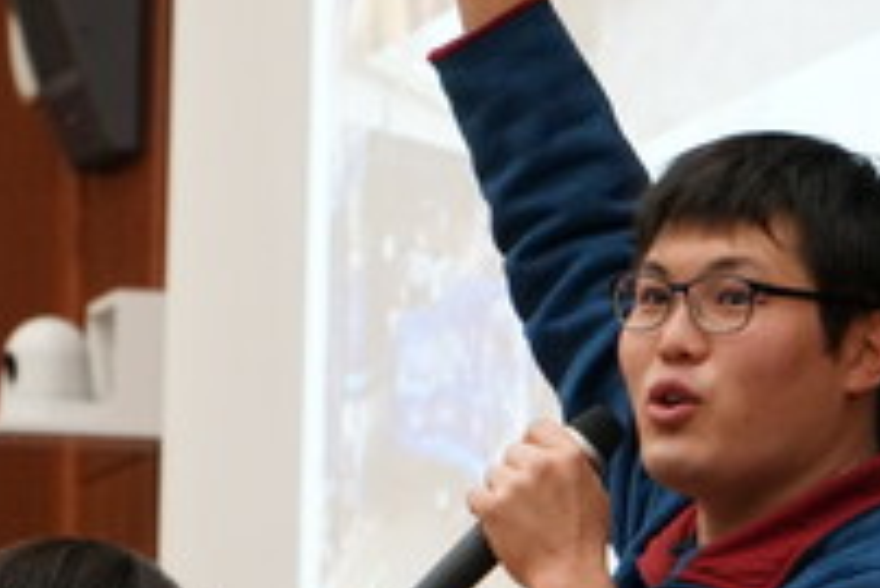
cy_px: 375
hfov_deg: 4.1
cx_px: 296
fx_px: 12284
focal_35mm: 502
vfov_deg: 2.7
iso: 4000
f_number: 6.3
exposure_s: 1/250
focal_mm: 141
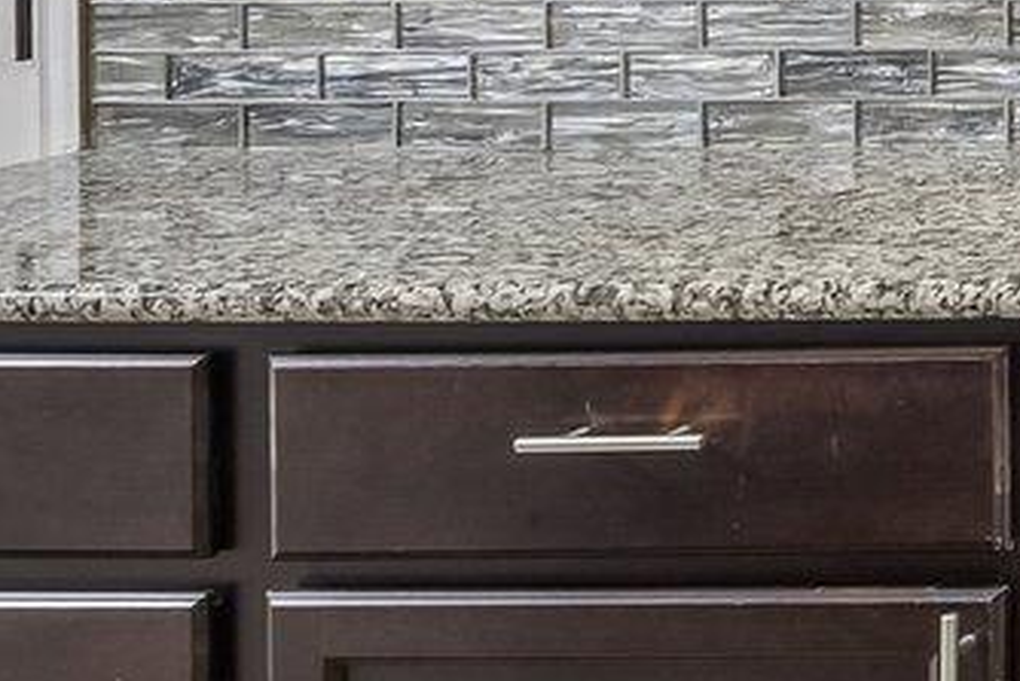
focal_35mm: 92
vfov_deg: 13.8
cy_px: -402
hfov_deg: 14.8
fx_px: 2608
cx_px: 2388
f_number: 8
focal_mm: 10
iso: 400
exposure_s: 1/3.33
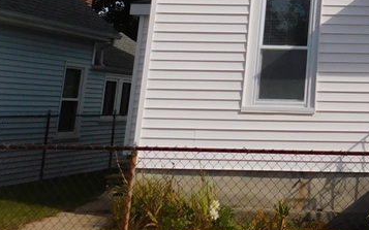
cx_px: 481
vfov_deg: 17.4
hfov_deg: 25.3
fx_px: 704
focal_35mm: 70
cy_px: -71
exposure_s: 1/800
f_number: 6
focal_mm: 4
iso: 125
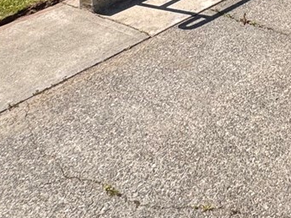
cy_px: -260
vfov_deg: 15.7
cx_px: 339
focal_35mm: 65
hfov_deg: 26.8
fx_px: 546
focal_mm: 2.22
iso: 40
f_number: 2.2
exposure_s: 1/1006
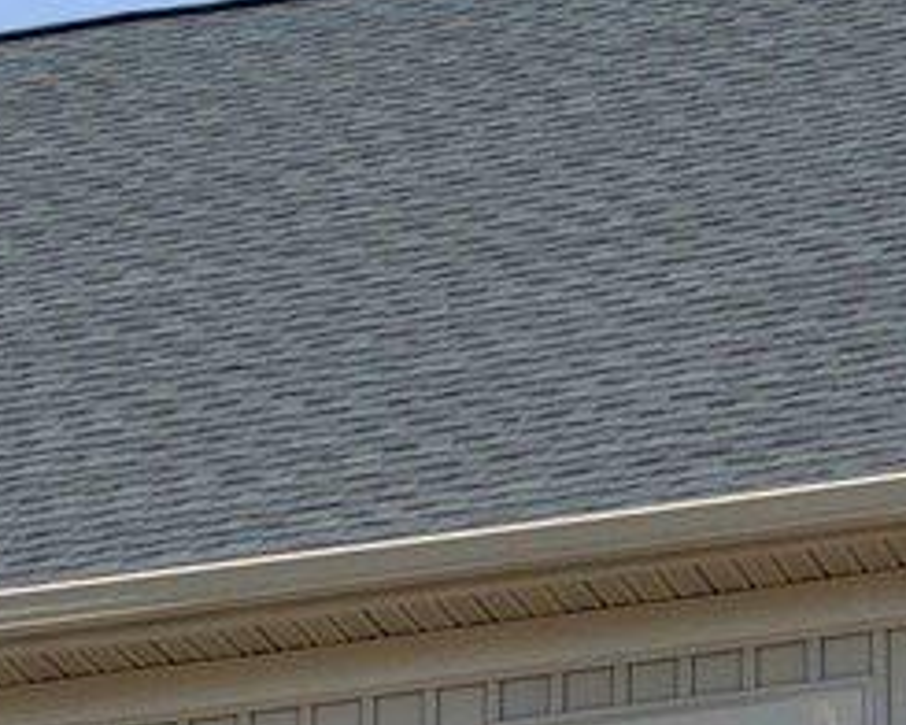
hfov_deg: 7.0
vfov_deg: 5.3
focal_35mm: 274
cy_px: 2195
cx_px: 0
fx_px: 7347
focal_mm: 35
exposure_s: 1/1600
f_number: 8
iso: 320
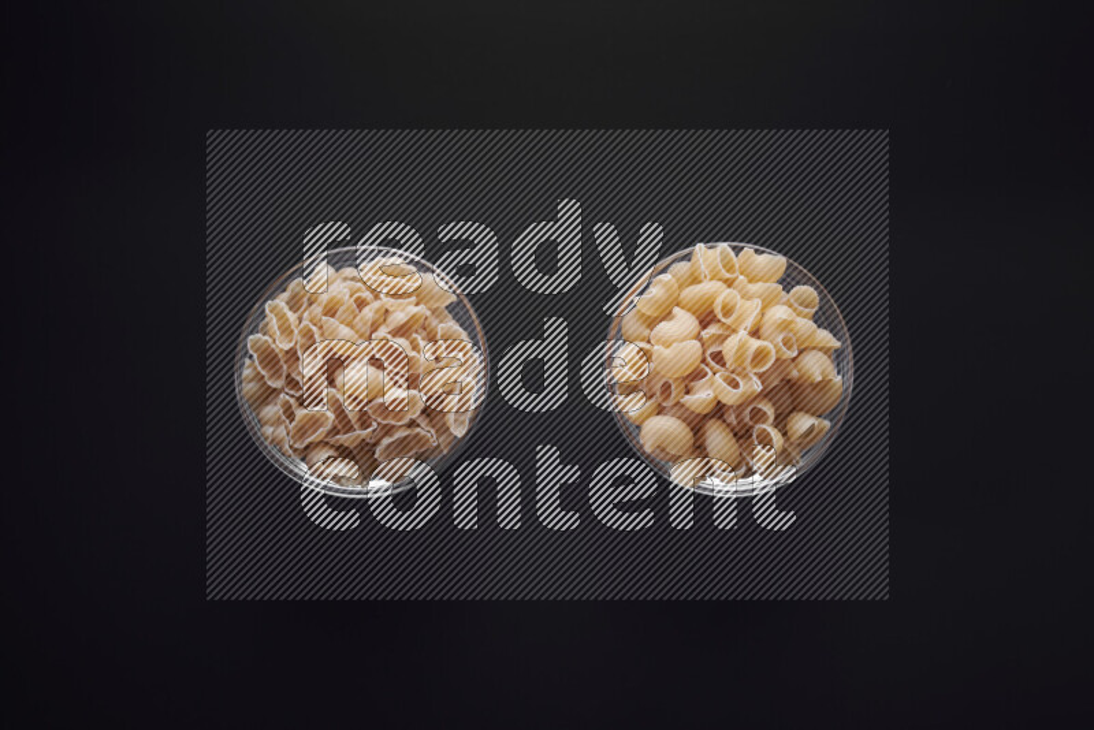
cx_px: 547
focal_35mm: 50
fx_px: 1520
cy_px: 365
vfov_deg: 27.0
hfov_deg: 39.6
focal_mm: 50
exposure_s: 1/100
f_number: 8
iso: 100
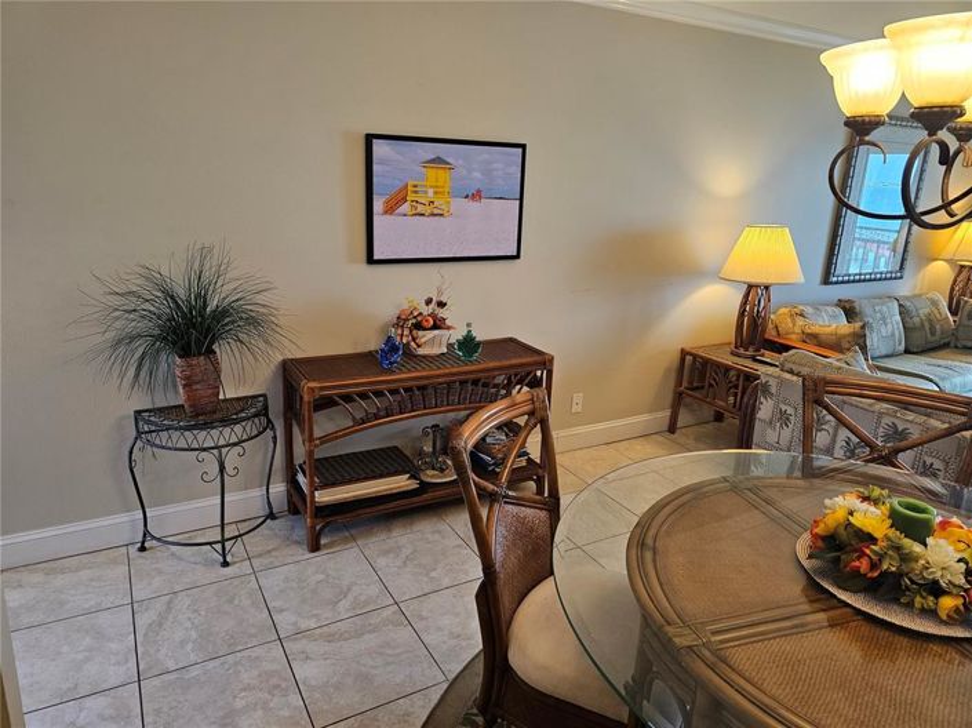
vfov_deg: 58.8
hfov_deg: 74.0
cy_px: 364
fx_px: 645
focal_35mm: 23
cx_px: 486
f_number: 1.7
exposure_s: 1/120
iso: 200
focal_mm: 6.3
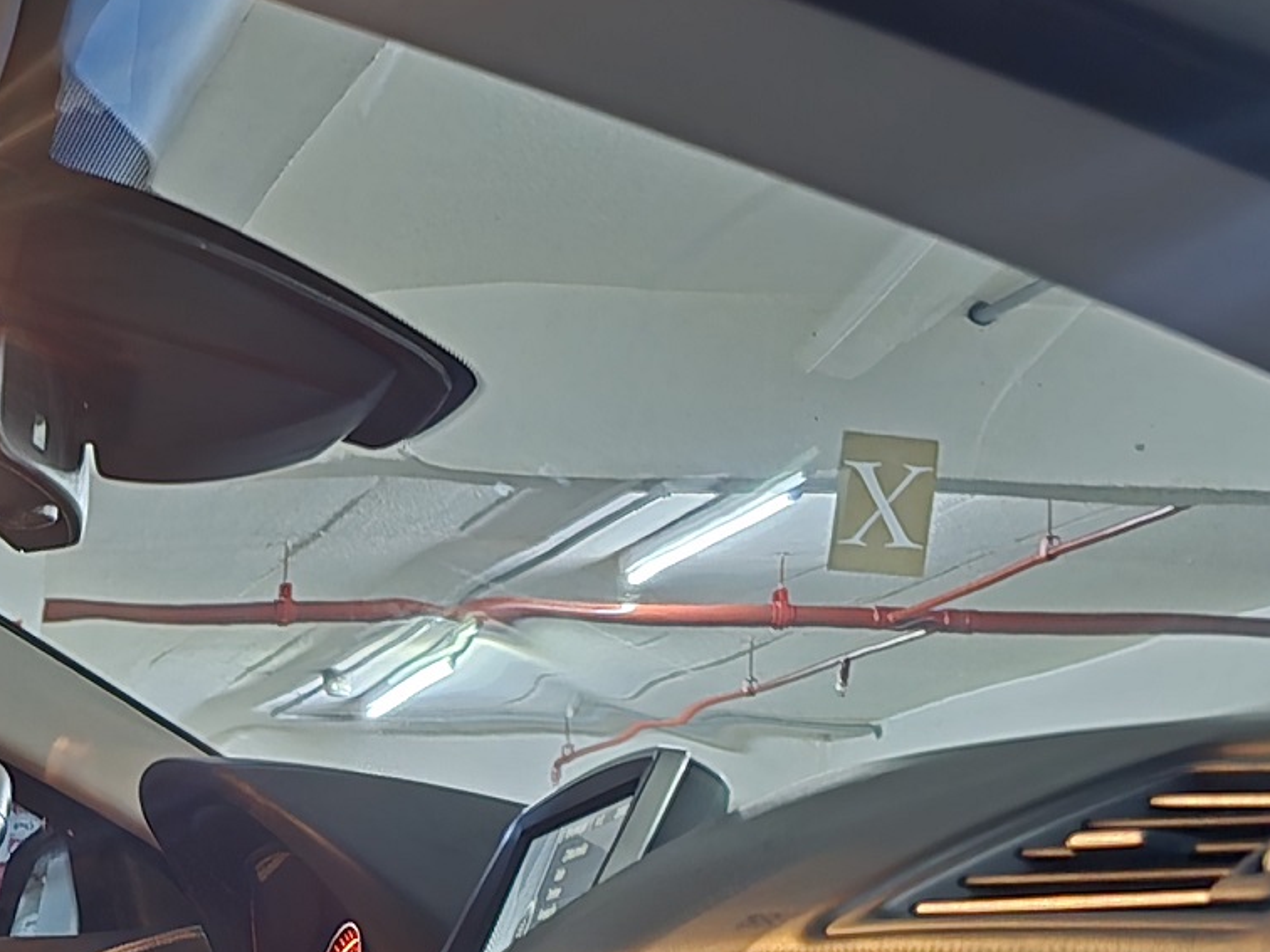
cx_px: -650
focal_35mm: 73
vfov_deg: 18.5
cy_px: 1301
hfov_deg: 22.0
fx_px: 2678
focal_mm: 6.3
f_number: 1.7
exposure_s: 1/15
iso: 2000
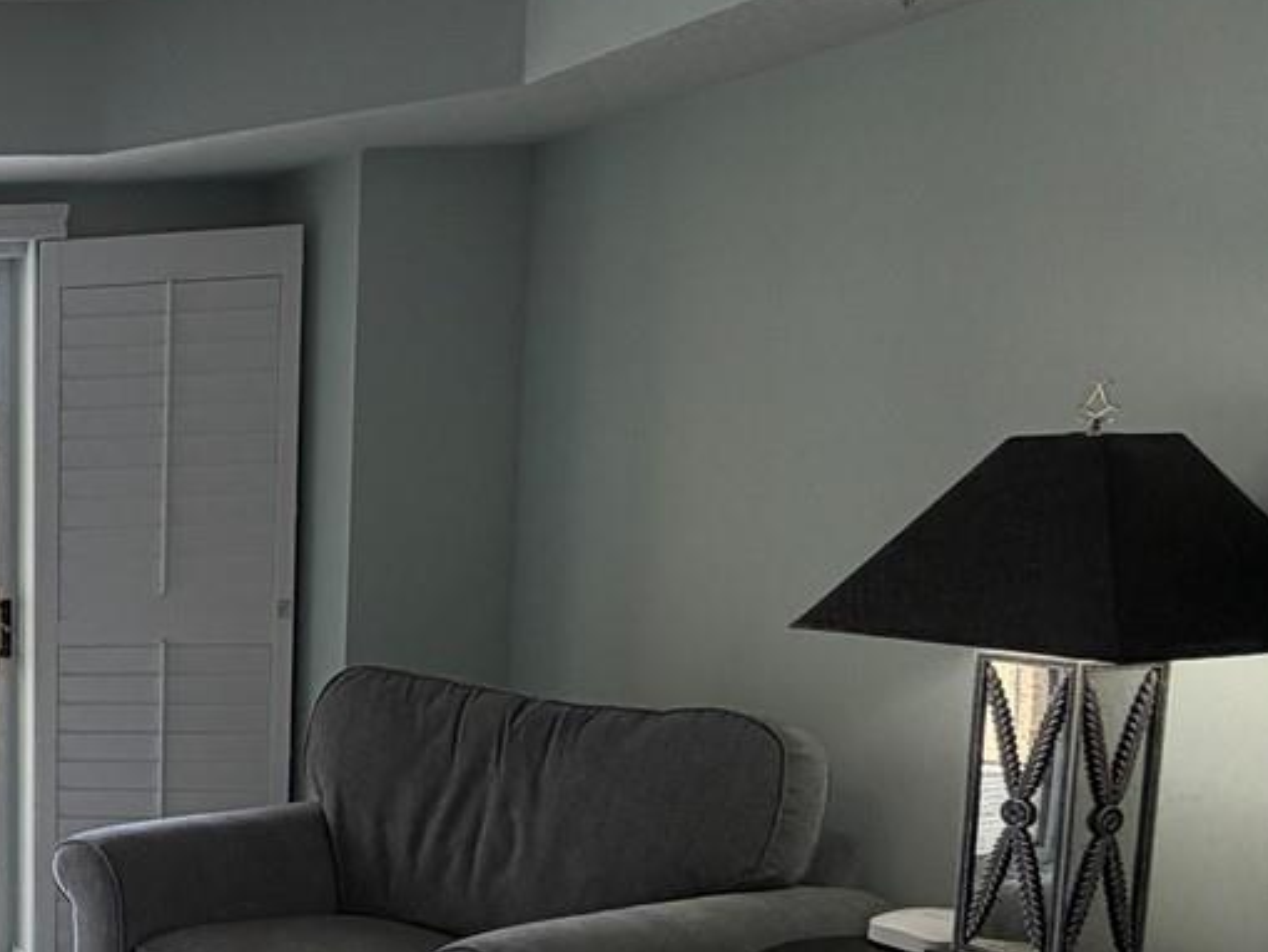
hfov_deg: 31.9
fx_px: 1612
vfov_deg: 32.3
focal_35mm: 44
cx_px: -411
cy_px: 703
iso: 50
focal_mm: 2.22
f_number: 2.2
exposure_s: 1/361
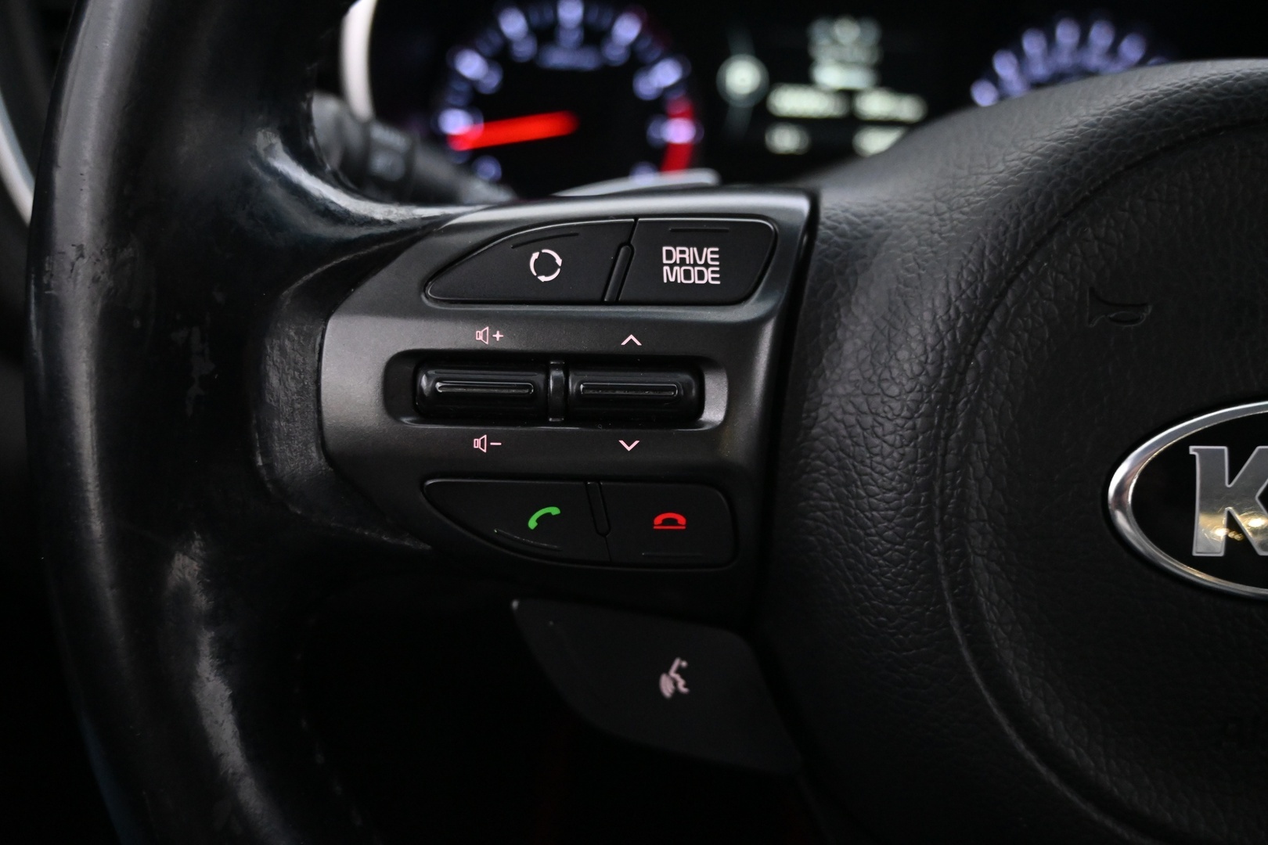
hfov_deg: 60.7
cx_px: 634
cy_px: 422
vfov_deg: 42.6
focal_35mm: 31
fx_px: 1083
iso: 4500
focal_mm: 20.5
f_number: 3.8
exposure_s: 1/30
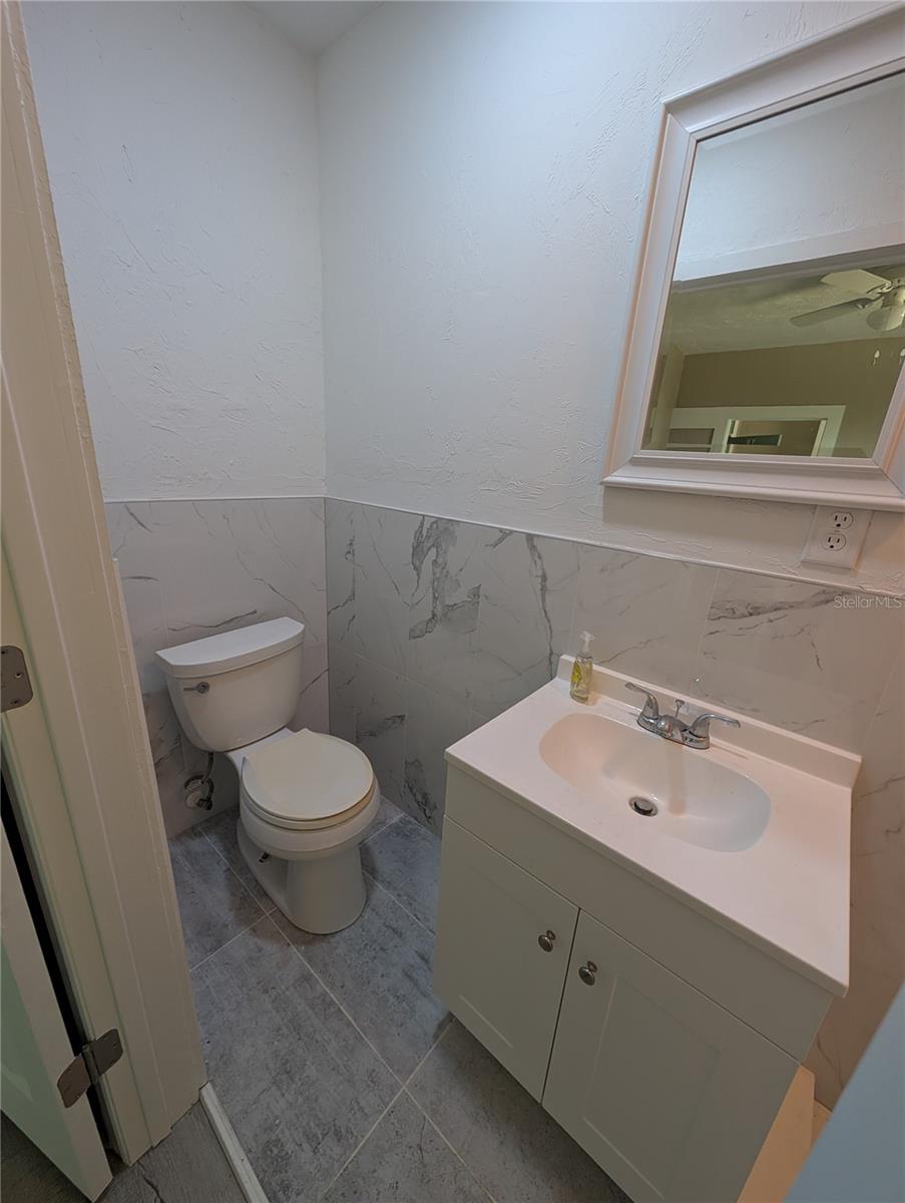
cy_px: 602
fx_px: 417
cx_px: 452
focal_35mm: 12
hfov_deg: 94.6
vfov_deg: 110.5
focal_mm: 2.02
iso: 200
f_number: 1.7
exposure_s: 1/120
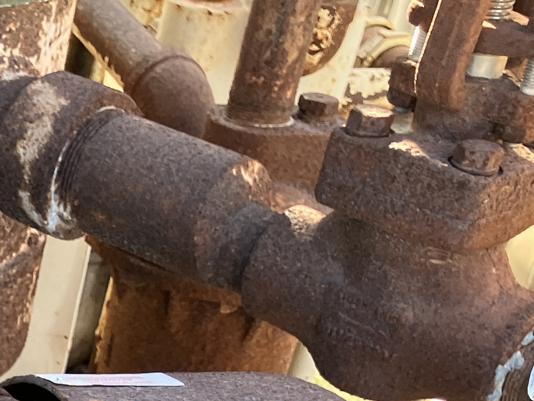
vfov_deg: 13.8
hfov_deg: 17.9
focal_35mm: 98
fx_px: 1512
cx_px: -267
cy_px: 678
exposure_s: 1/121
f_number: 1.8
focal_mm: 3.99
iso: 50
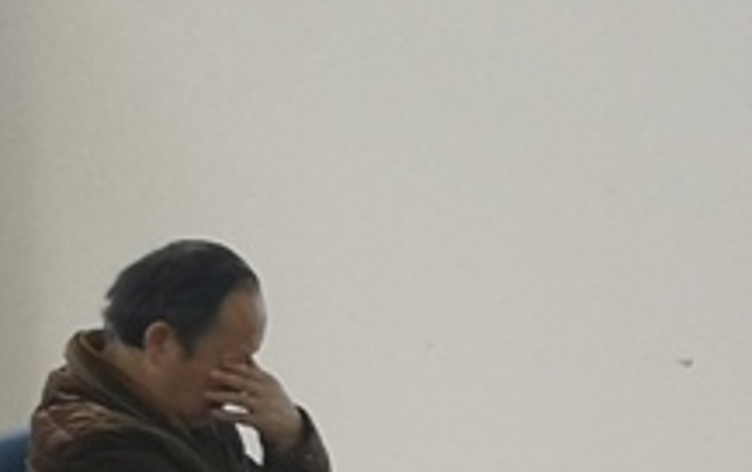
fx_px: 4000
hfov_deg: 10.6
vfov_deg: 6.6
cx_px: 828
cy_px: 777
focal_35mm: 195
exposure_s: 1/50
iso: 80
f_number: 1.8
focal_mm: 3.95
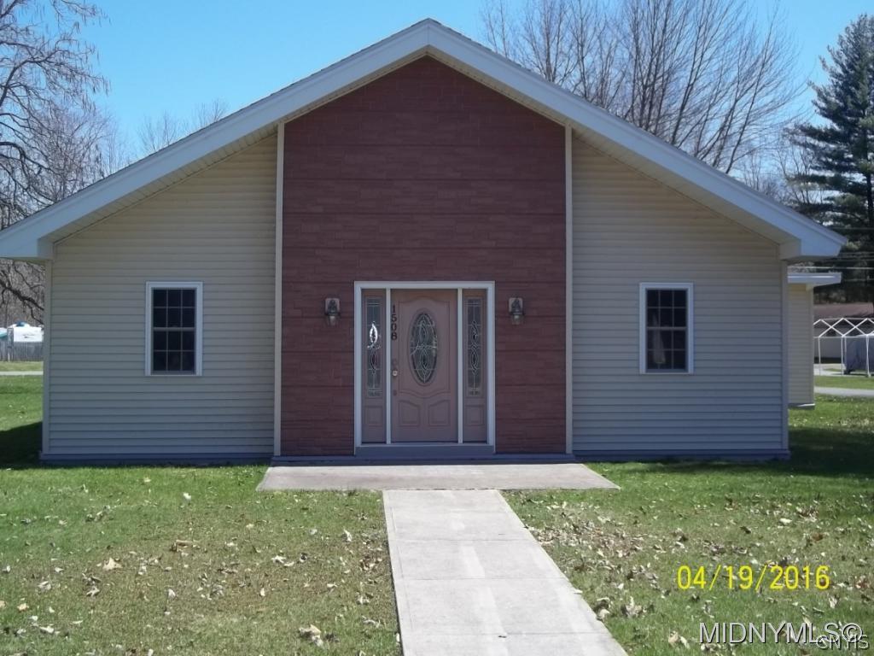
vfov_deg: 29.7
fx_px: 1237
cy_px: 328
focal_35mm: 49
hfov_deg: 38.9
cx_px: 437
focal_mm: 8.8
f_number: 3.6
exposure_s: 1/500
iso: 64
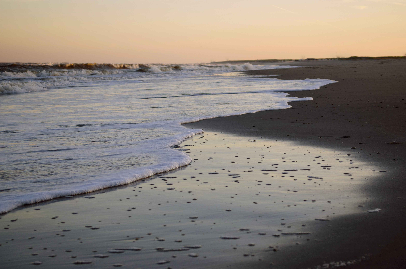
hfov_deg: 24.7
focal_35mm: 82
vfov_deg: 16.5
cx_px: 203
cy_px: 134
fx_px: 928
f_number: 6.3
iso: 160
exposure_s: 1/160
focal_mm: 55
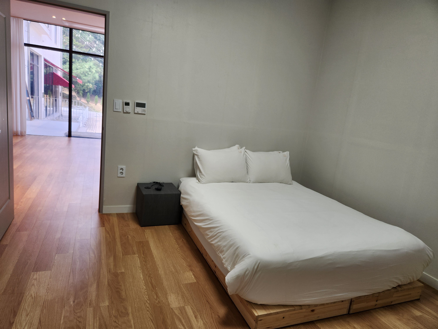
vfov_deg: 58.9
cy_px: 164
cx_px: 219
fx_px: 291
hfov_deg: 73.9
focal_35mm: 23
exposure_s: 1/120
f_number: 1.8
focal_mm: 5.4
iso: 64
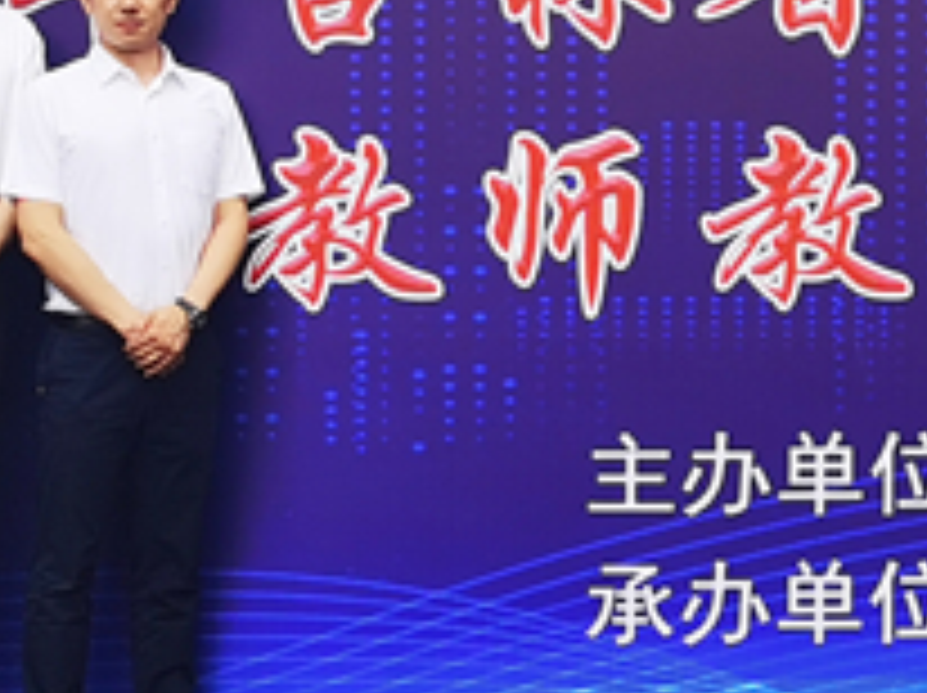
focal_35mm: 136
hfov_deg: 14.0
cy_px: 94
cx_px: 1143
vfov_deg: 10.8
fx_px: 3638
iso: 50
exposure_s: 1/3571
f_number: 1.6
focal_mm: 5.56
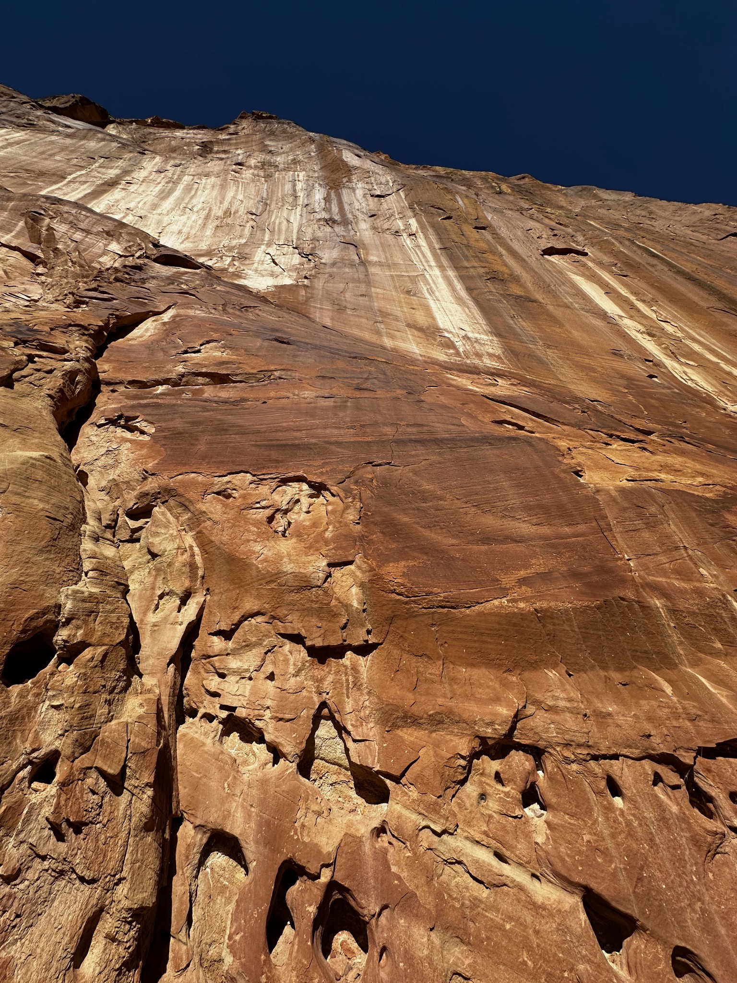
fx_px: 397
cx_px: 368
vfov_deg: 102.1
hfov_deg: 85.7
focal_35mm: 14
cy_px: 492
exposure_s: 1/3610
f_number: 2.2
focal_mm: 2.22
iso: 50
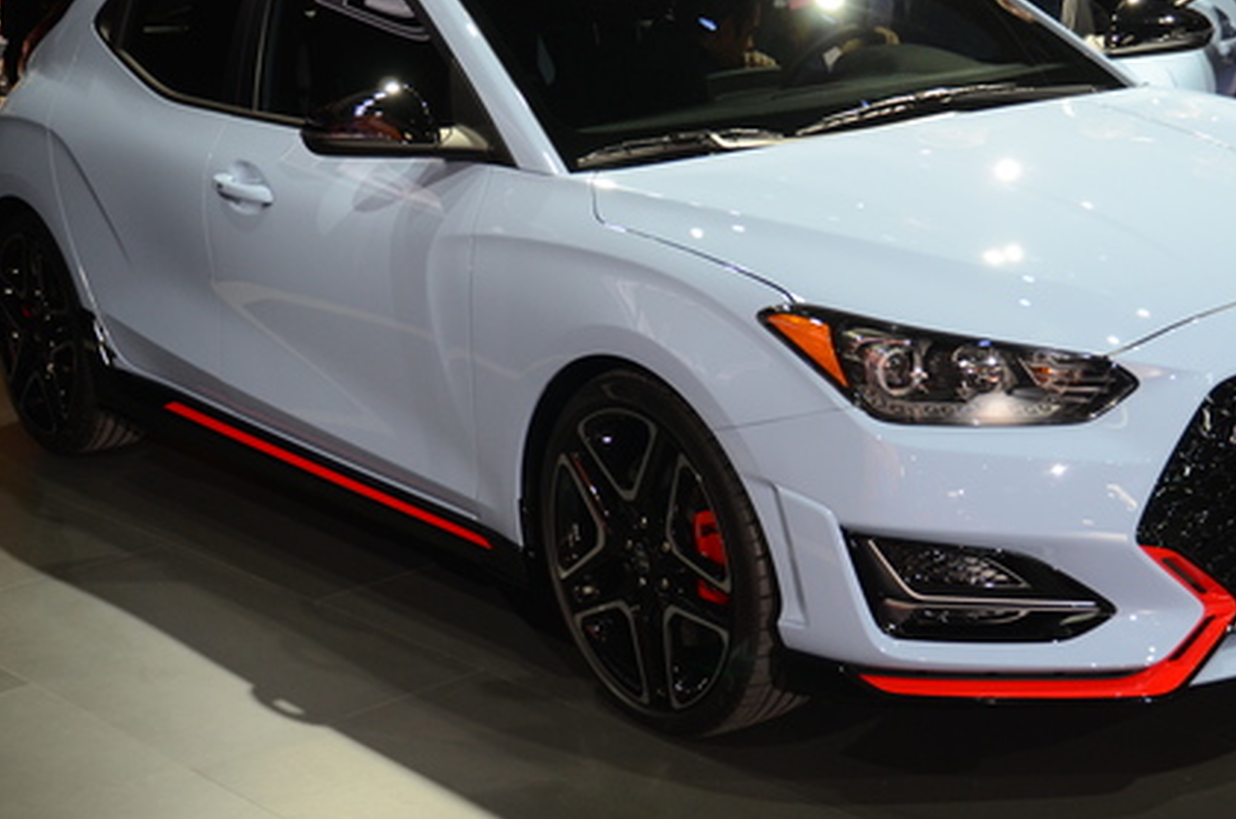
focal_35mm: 71
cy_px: 320
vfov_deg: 19.1
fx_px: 2425
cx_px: 793
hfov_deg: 28.5
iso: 800
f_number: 3.5
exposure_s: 1/160
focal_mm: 31
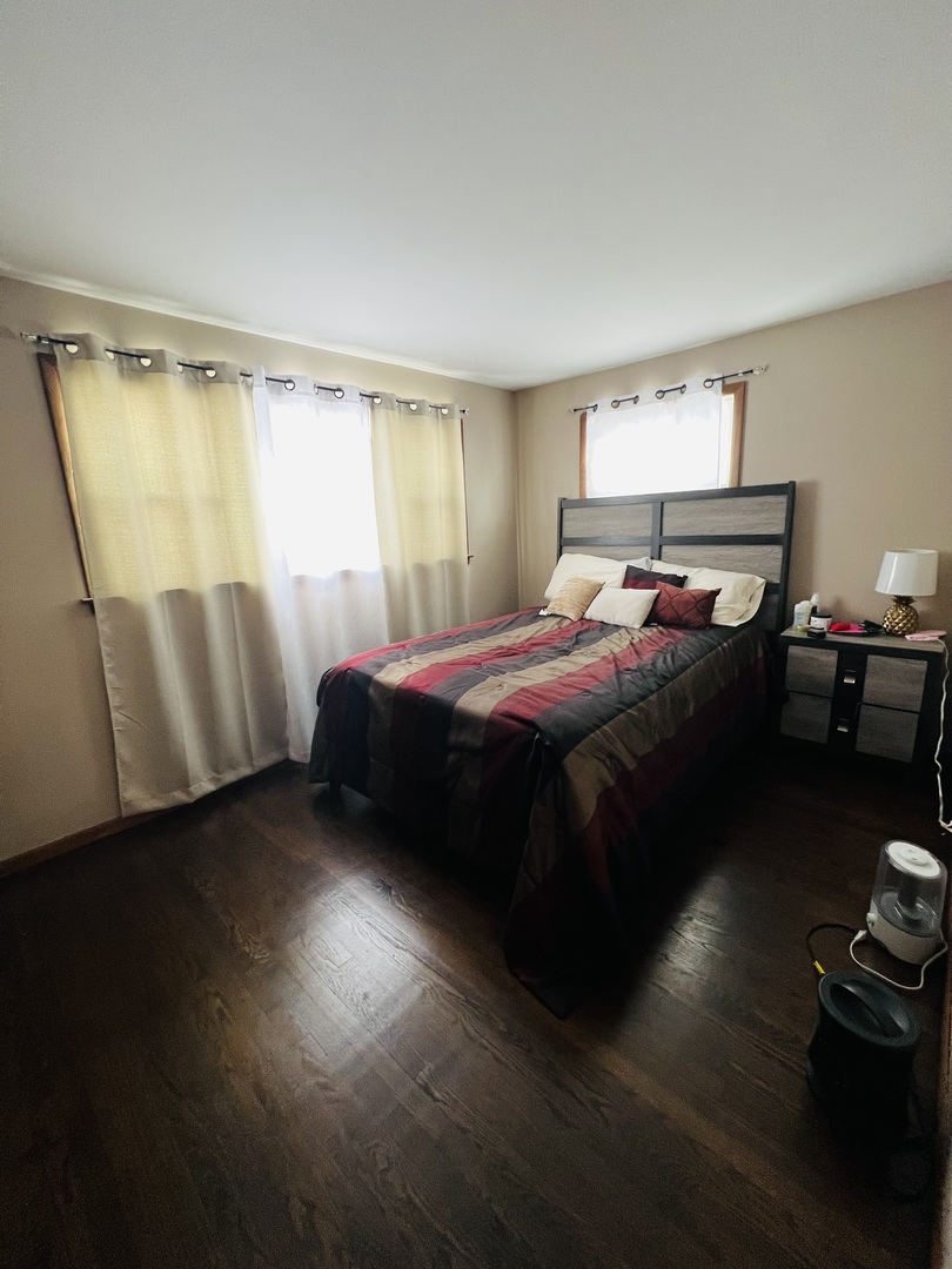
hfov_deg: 89.9
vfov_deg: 106.2
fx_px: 477
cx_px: 476
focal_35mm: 13
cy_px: 634
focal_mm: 1.57
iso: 200
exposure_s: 1/60
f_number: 1.8
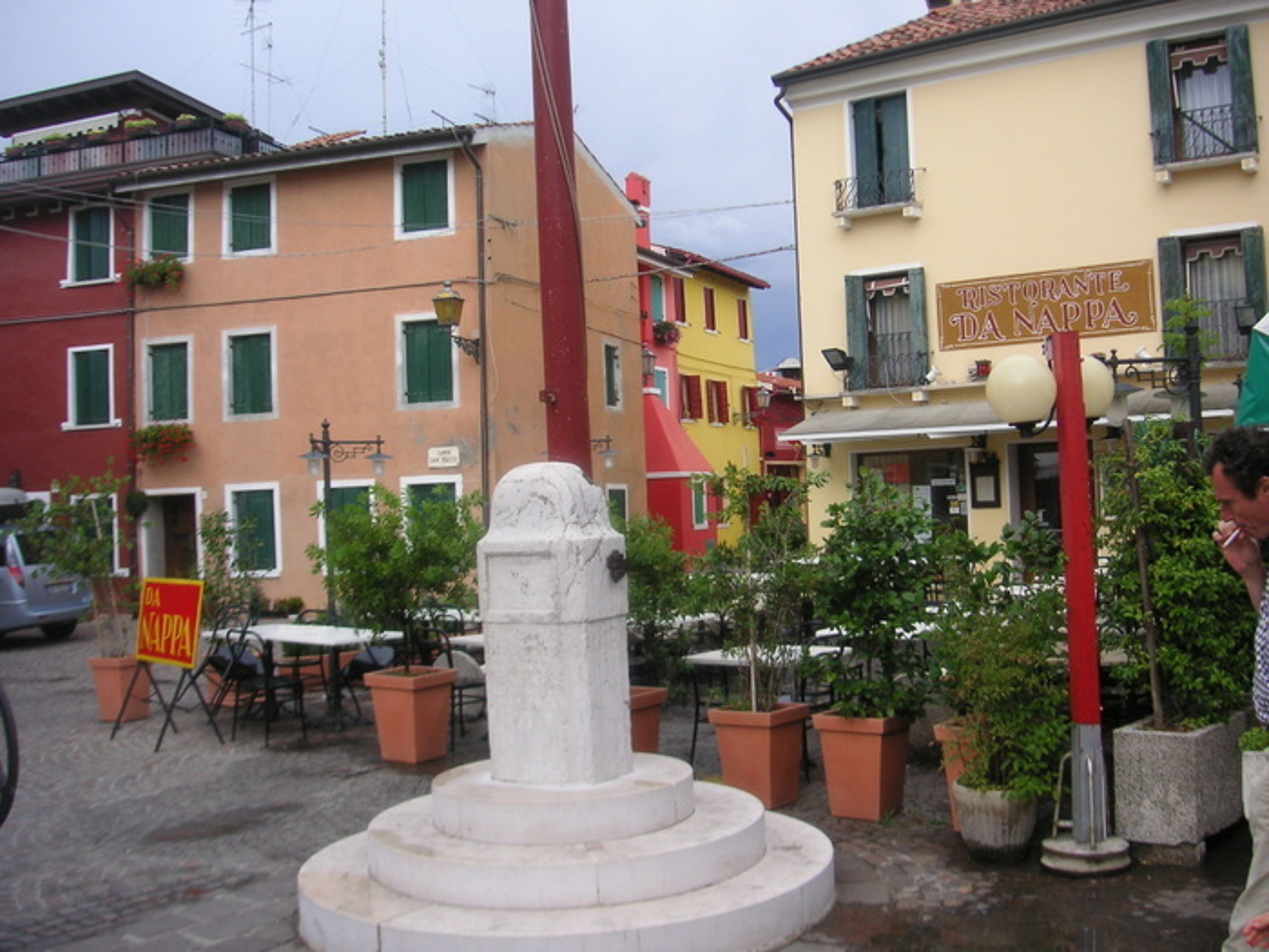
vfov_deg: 38.7
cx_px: 634
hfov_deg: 50.1
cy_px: 476
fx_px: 1356
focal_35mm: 37
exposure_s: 1/750
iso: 50
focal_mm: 6.1
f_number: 2.8
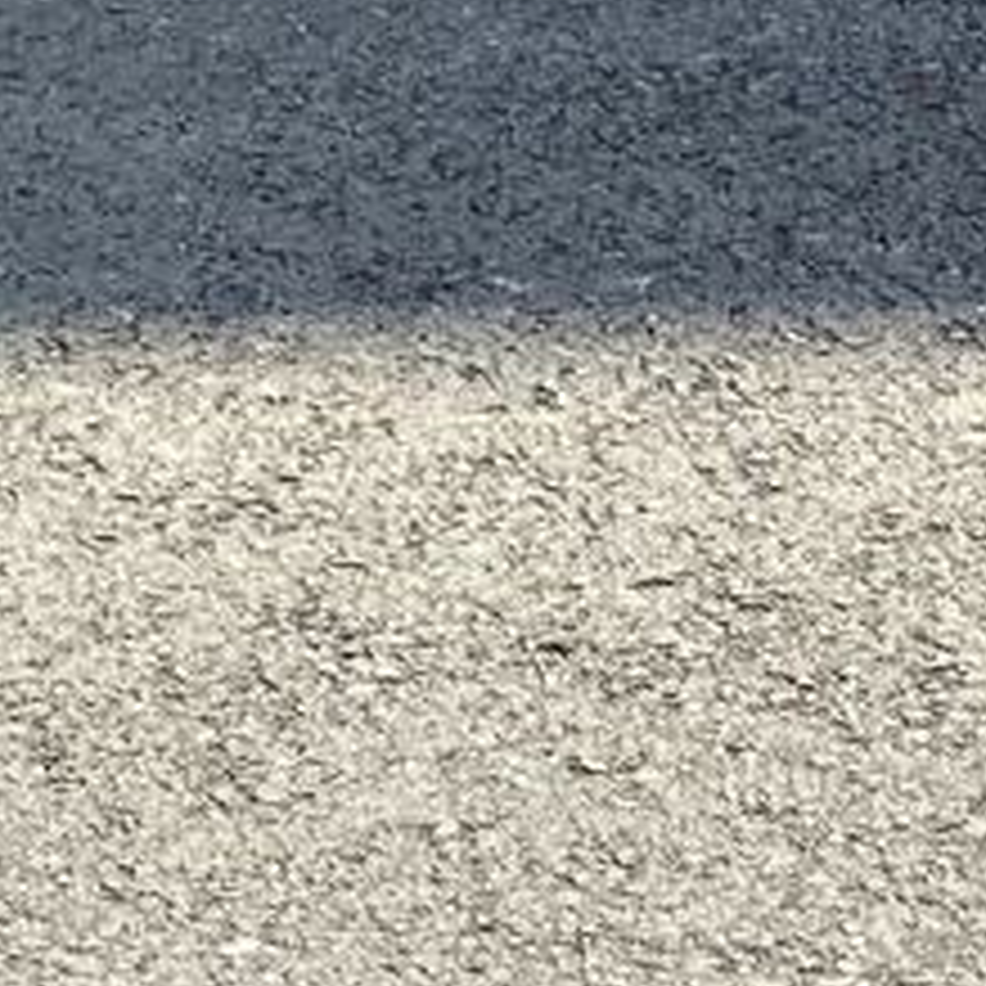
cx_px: 500
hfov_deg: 10.9
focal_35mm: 160
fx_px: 5156
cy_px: -864
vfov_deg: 10.2
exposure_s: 1/497
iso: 25
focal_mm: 3.3
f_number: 2.4
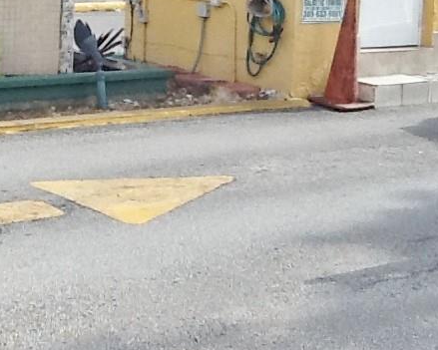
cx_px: 76
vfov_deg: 16.0
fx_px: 1218
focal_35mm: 94
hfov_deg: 20.1
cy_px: 0
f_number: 2.4
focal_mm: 2.03
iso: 40
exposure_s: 1/505
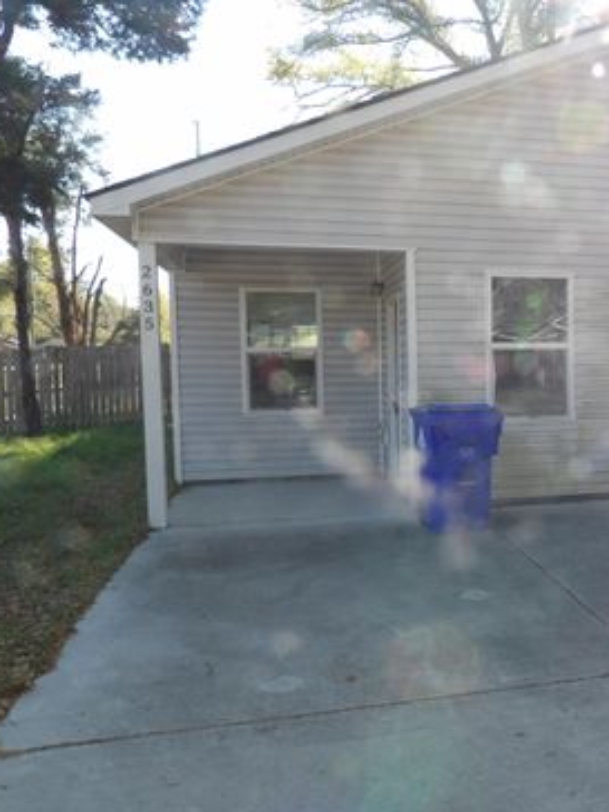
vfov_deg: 55.3
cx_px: 529
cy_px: 416
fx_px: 774
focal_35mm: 33
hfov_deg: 40.3
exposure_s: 1/105
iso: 100
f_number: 5.6
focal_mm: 4.3
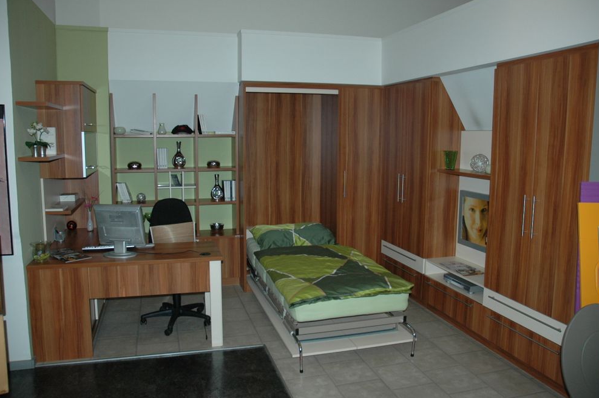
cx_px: 305
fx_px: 465
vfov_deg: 46.3
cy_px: 197
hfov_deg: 65.5
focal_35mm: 28
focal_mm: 18
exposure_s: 1/500
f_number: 4
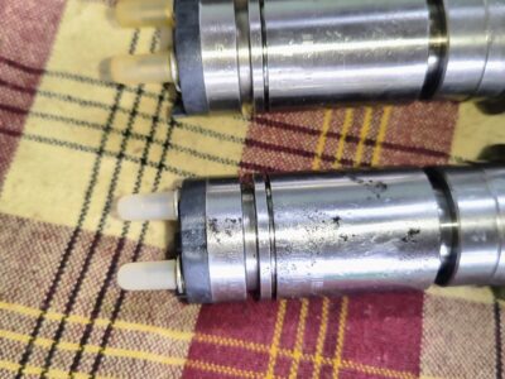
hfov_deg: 73.9
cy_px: 190
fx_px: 336
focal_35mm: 23
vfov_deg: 58.9
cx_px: 252
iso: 1783
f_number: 1.8
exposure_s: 1/33.3
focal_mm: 5.56
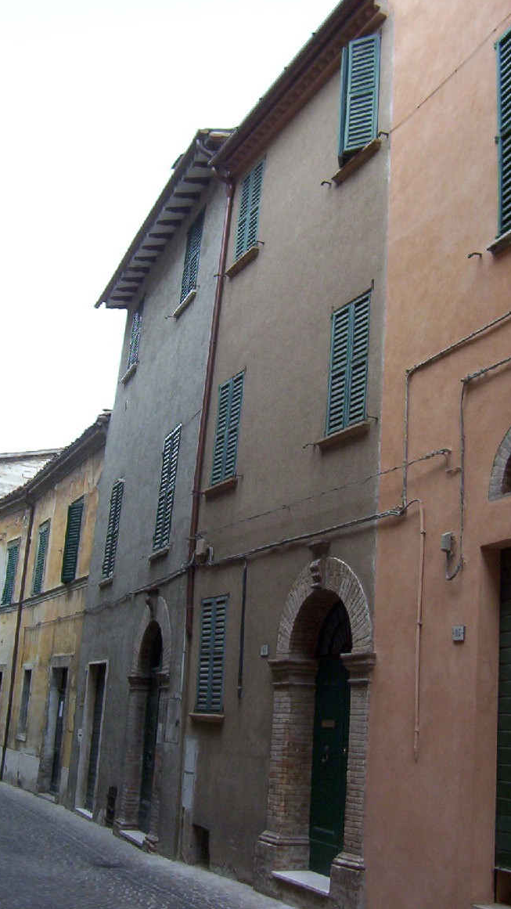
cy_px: 447
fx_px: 964
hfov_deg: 29.6
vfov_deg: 50.5
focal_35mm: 40
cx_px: 311
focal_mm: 5.54
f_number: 2.76
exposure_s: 1/422
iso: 100
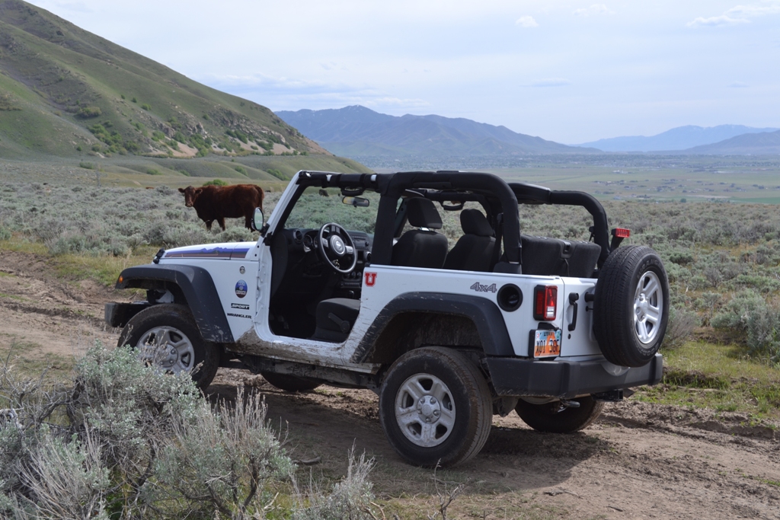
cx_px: 390
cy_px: 260
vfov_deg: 28.1
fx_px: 1040
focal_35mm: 48
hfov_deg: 41.1
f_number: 7.1
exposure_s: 1/200
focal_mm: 32
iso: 100
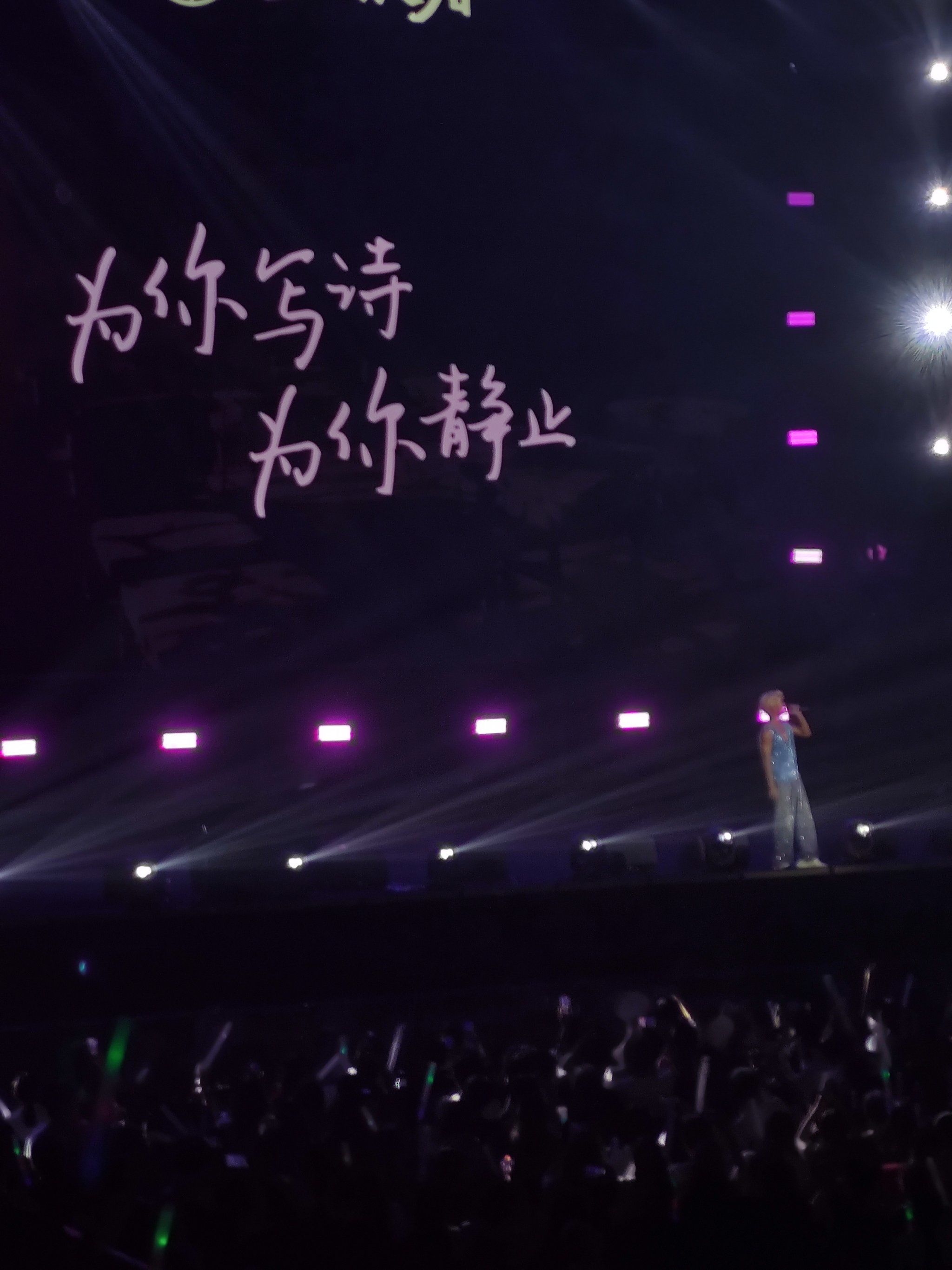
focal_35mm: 102
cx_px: 476
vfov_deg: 19.3
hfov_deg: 14.5
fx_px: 3741
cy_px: 635
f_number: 2
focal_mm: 8.74
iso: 50
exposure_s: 1/204
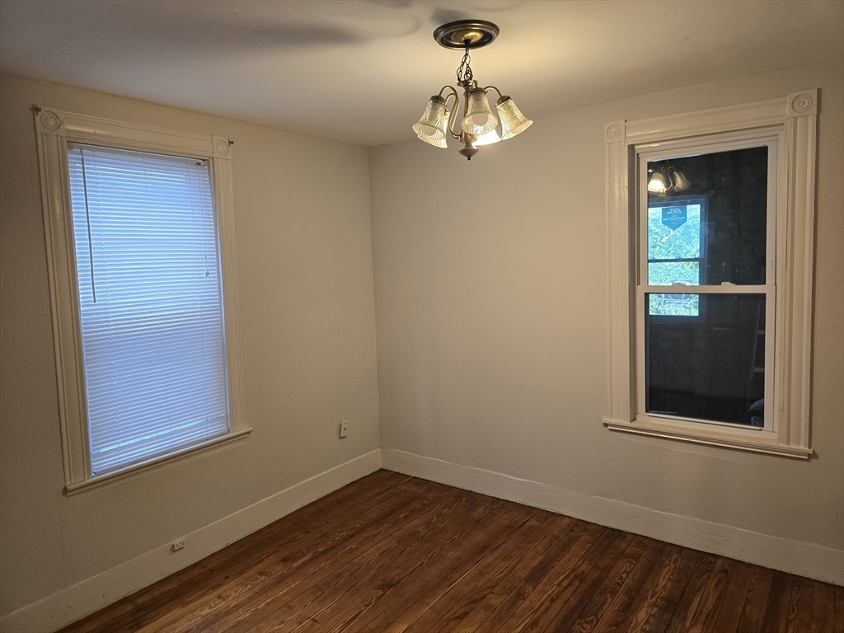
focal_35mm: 23
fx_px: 561
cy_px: 316
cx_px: 422
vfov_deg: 58.9
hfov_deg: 73.9
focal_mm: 6.3
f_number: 1.7
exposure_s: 1/120
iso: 200
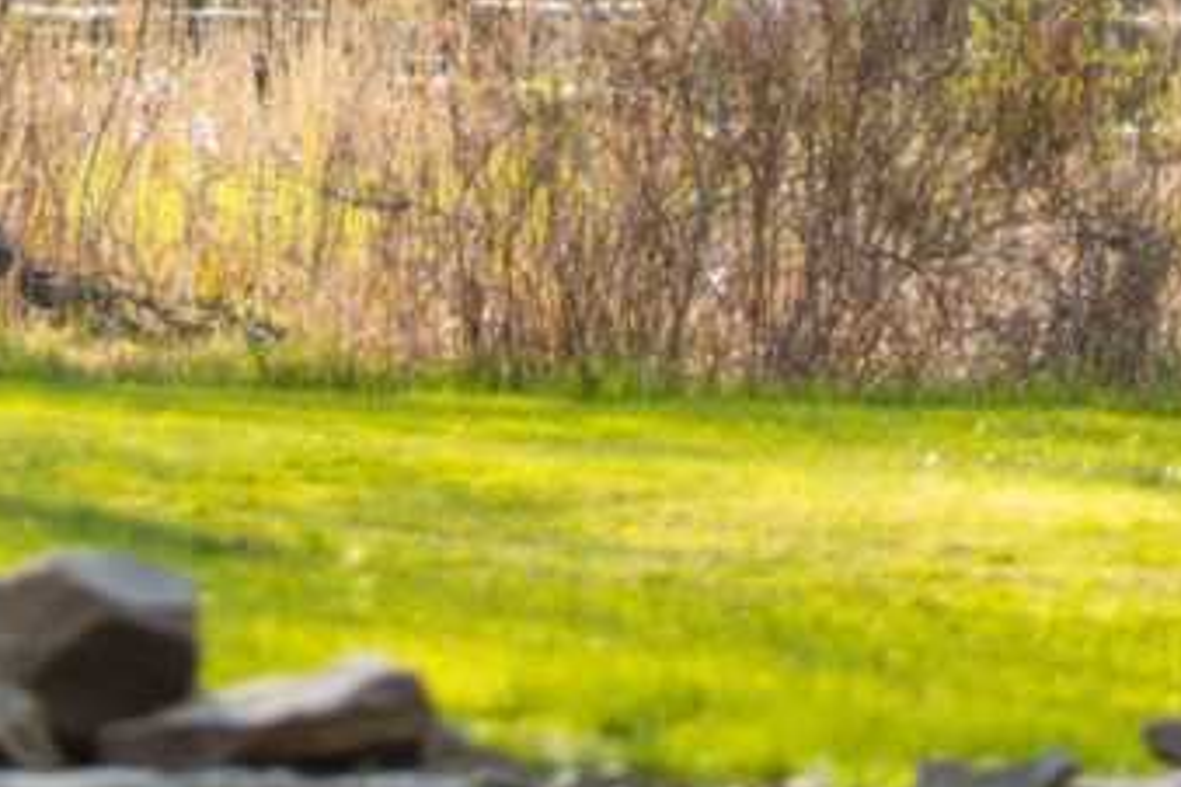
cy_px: -17
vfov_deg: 3.6
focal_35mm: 386
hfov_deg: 5.3
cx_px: 136
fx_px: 12646
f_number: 1.8
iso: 200
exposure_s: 1/4000
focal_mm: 85
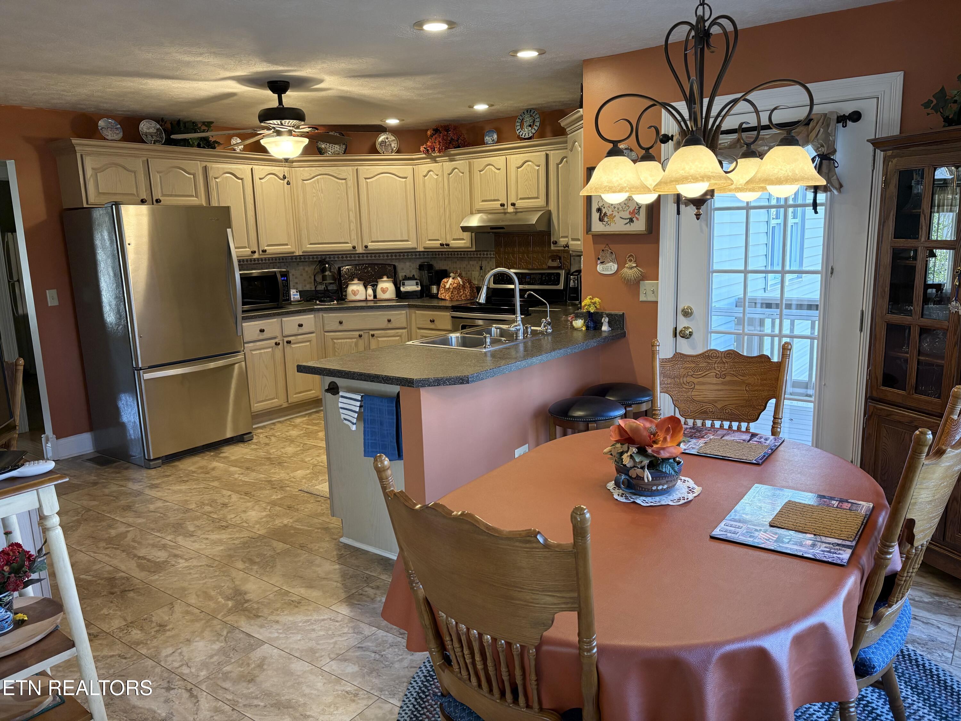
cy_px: 360
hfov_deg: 67.3
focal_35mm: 26
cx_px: 480
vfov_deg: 53.1
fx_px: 722
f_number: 1.6
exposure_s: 1/120
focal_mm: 5.96
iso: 200
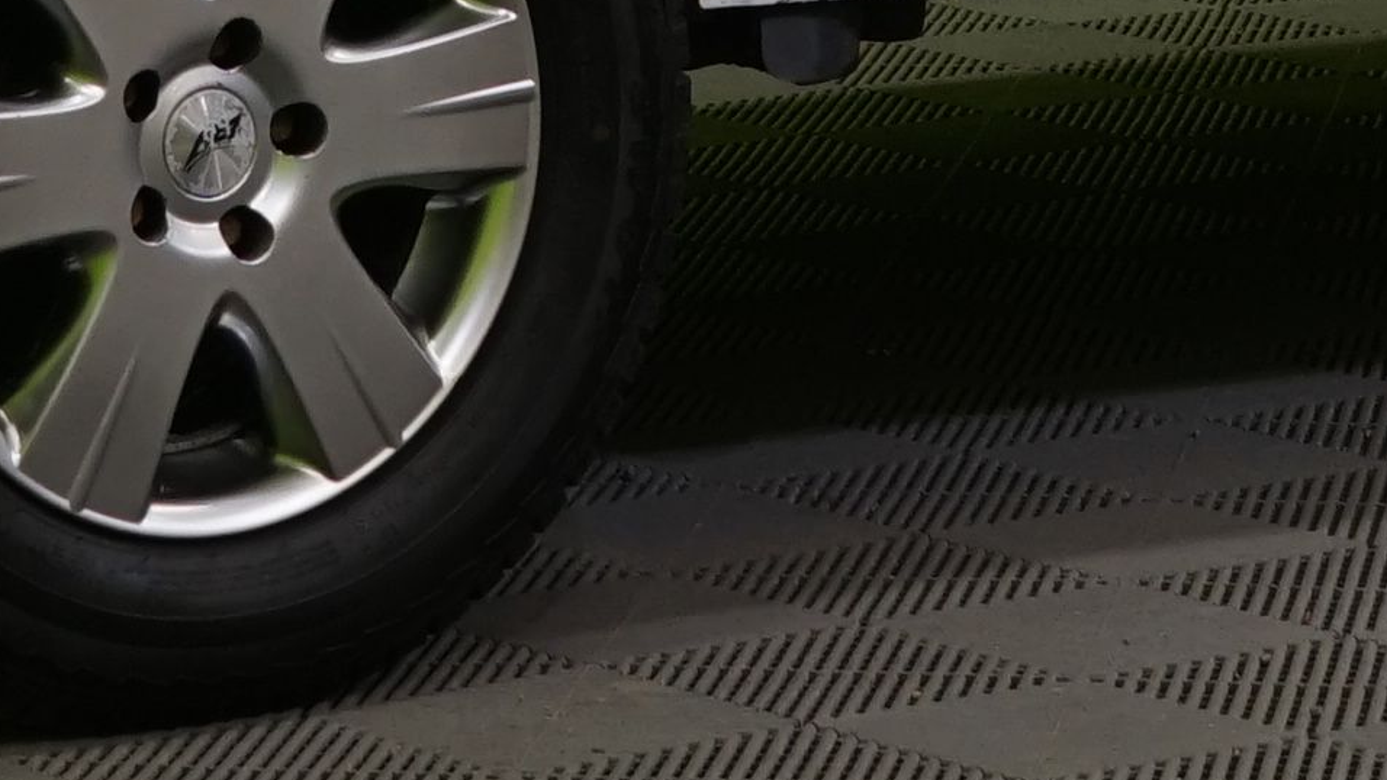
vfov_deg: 5.5
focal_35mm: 217
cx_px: 721
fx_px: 7982
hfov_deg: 9.9
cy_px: -892
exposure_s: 1/40
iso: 500
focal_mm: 33
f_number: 6.3
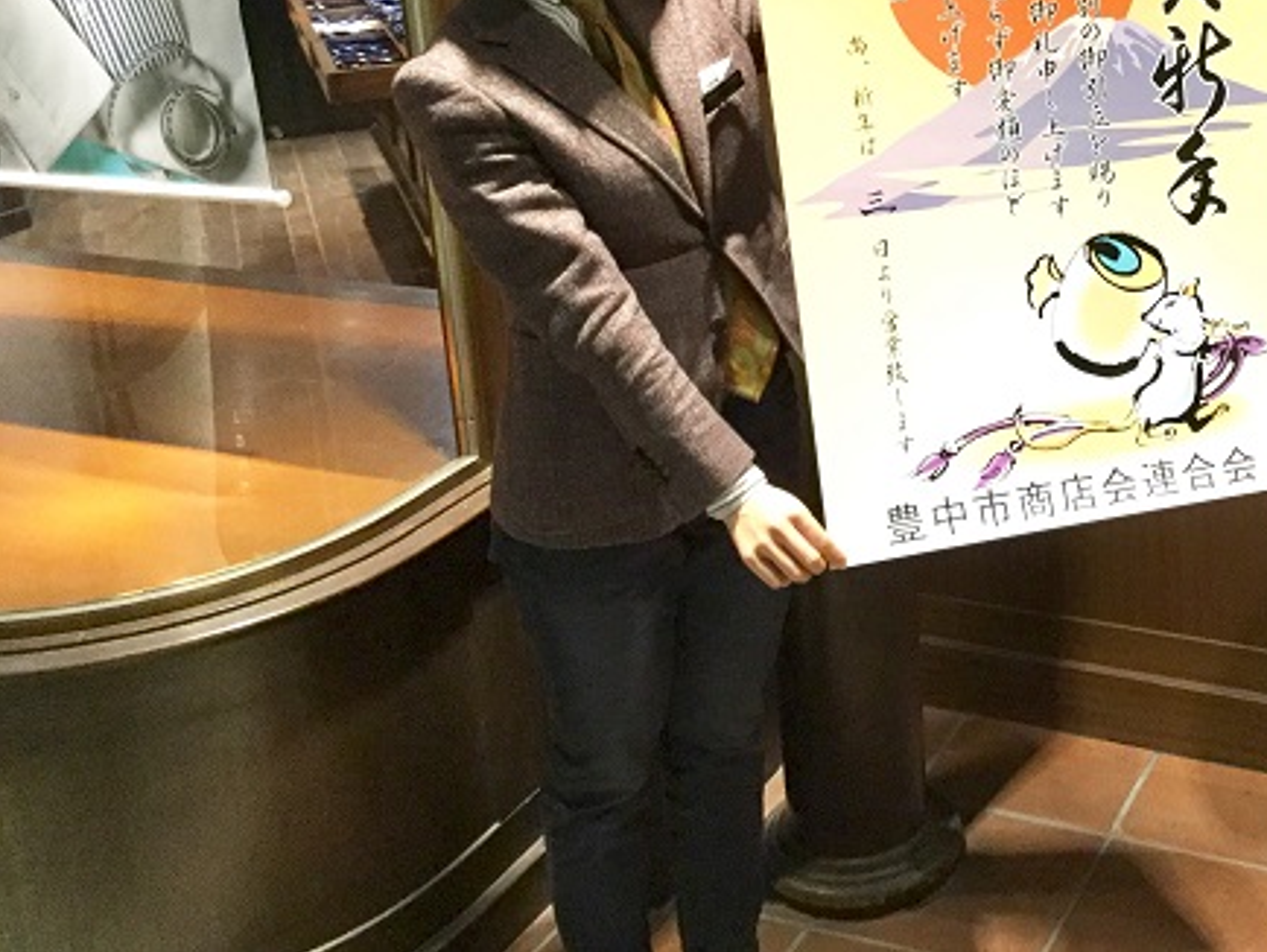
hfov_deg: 36.8
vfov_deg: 28.5
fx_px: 1831
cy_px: 191
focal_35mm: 50
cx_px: 1019
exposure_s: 1/30
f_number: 2.4
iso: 160
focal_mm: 3.3
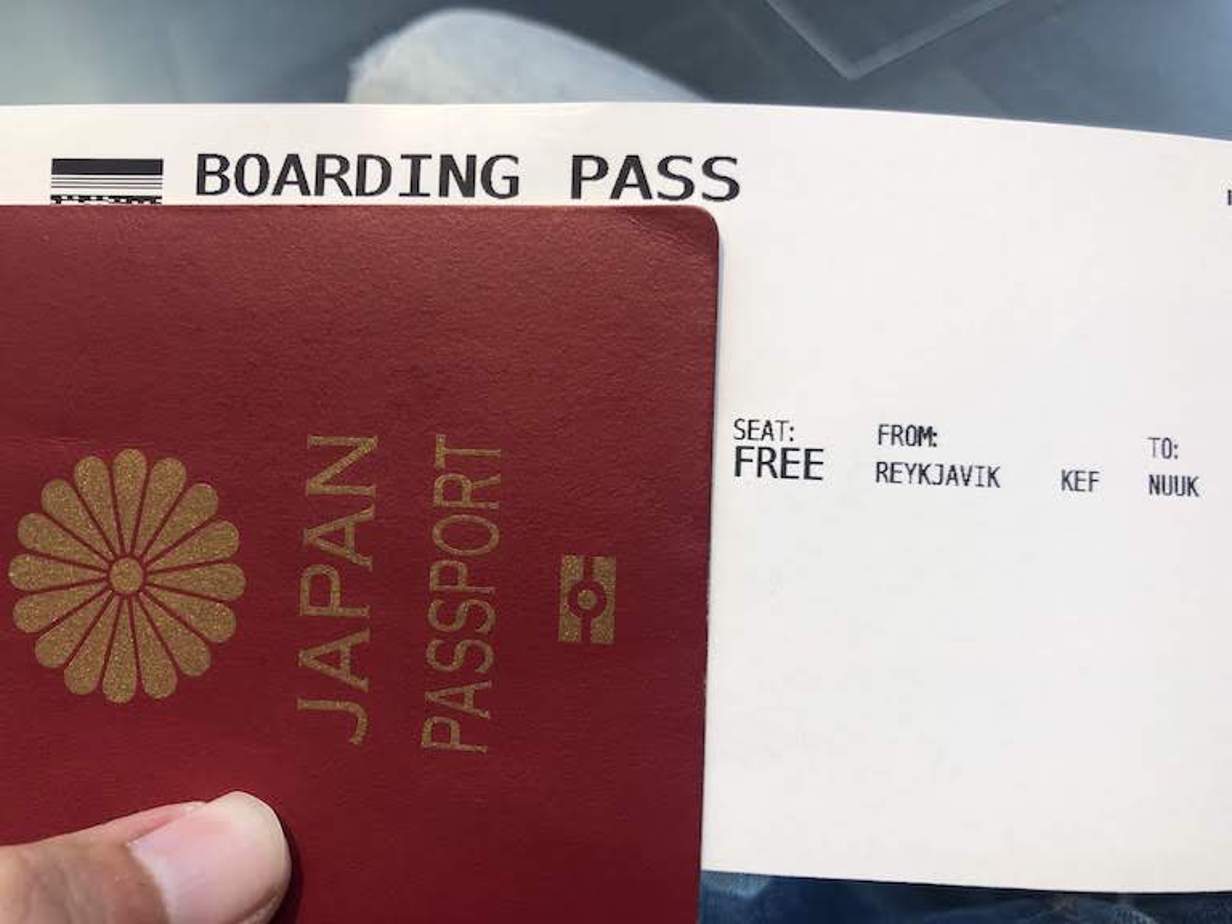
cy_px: 462
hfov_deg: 63.4
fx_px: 997
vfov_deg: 49.7
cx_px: 616
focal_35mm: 28
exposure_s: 1/45
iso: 25
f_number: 1.8
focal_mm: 4
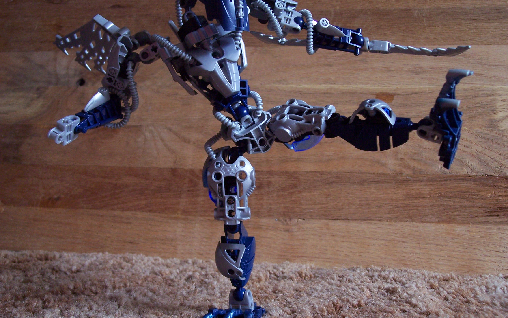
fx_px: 581
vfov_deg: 30.5
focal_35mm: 42
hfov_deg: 47.2
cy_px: 145
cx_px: 255
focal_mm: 8
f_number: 3.4
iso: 200
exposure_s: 1/8
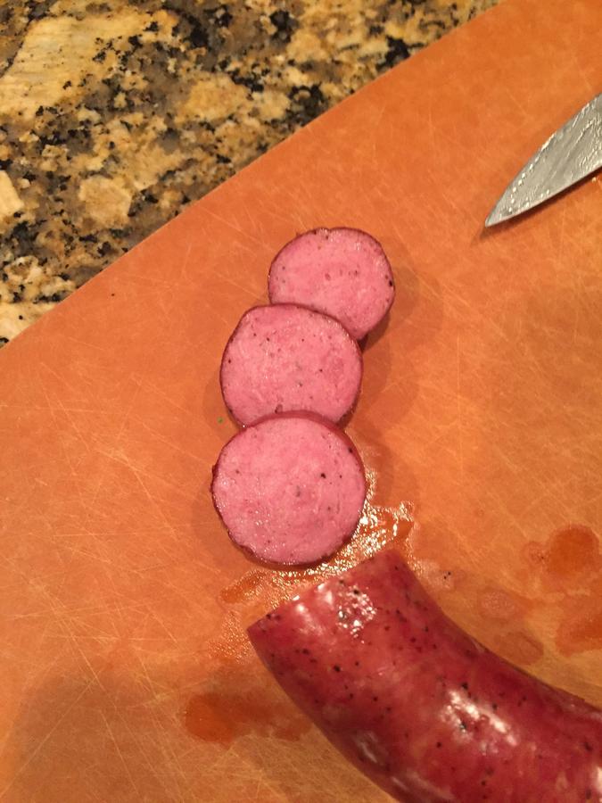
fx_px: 672
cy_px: 402
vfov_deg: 61.7
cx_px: 301
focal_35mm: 29
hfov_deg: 48.2
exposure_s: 1/20
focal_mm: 4.15
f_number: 2.2
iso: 250
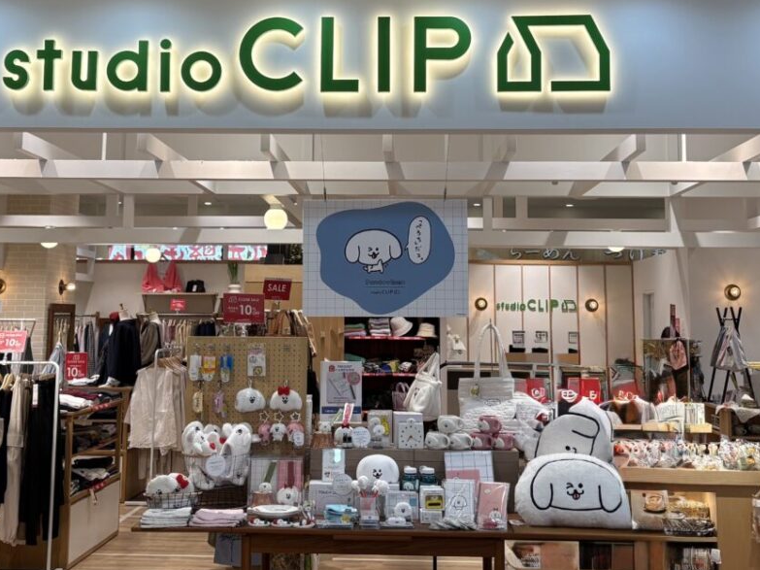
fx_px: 746
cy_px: 310
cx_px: 305
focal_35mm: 34
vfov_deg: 41.7
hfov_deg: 53.6
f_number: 1.6
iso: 64
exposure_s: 1/120
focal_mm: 5.96
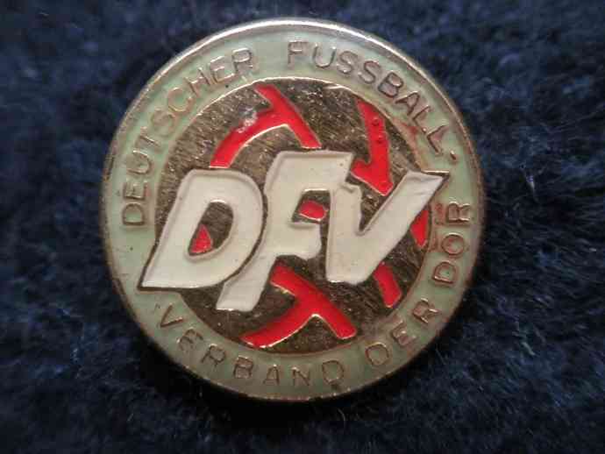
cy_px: 227
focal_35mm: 52
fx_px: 909
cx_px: 302
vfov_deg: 28.0
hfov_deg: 36.8
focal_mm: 9.1
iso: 800
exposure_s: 1/81.8
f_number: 4.3
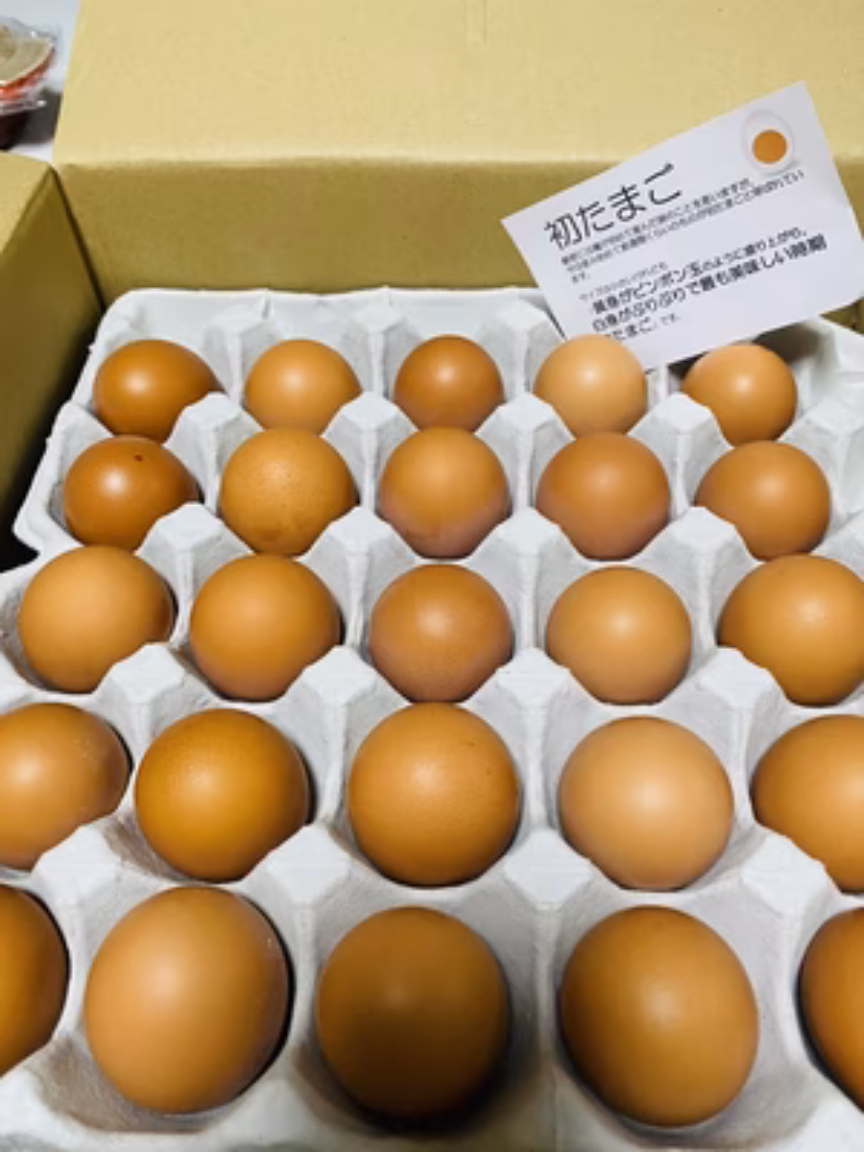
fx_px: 865
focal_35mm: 26
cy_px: 576
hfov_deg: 53.1
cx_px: 432
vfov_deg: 67.3
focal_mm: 4.25
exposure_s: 1/50
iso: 160
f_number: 1.8
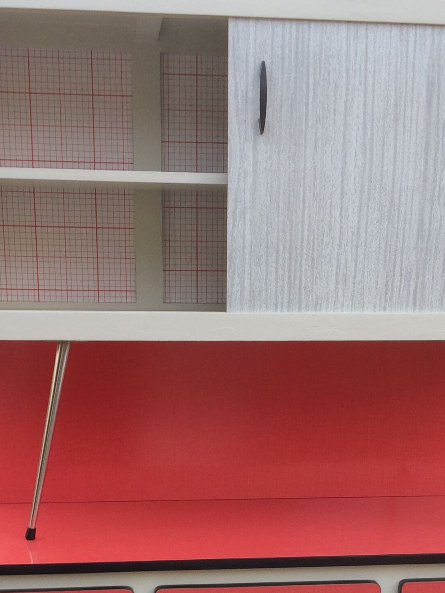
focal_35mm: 65
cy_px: 570
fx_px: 1114
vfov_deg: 28.3
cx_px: 279
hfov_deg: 22.5
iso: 32
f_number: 2.2
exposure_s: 1/243
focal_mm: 4.15
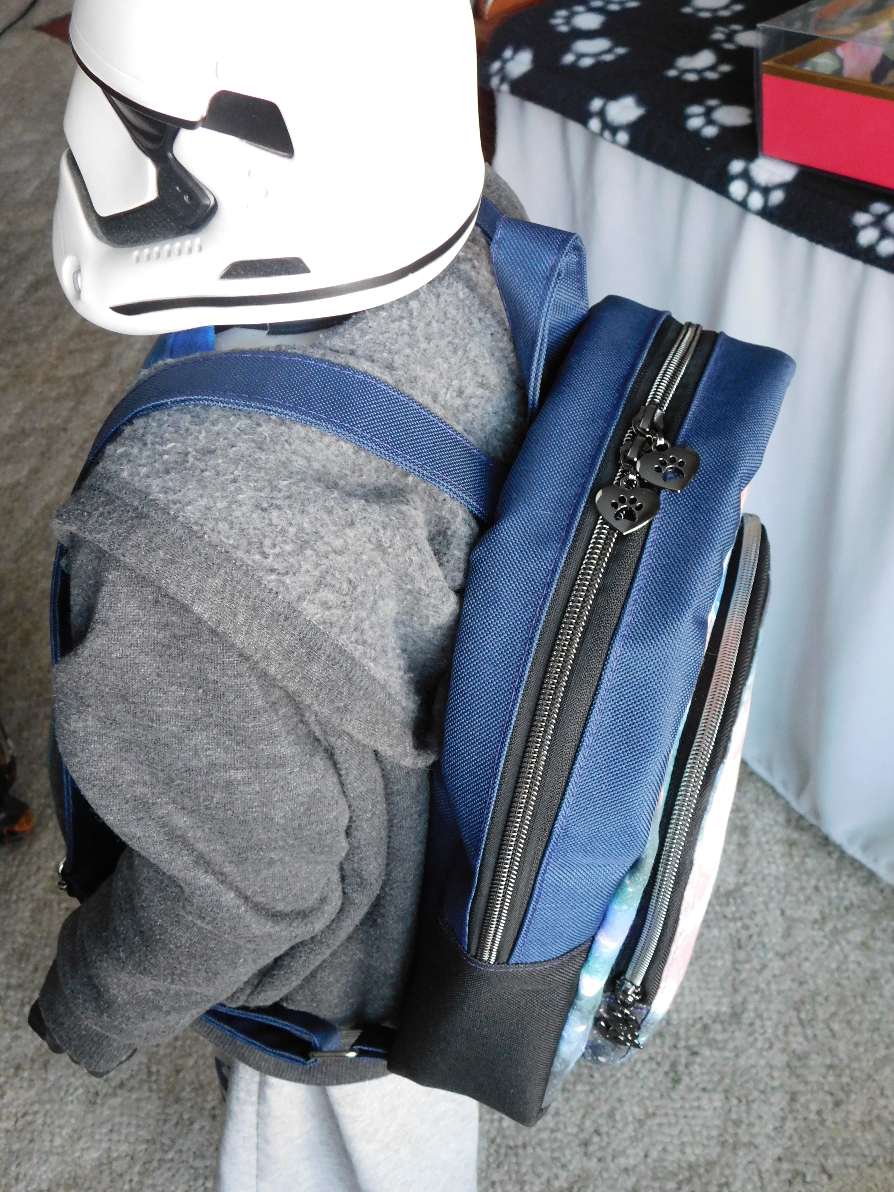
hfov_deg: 36.0
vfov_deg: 46.8
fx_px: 1377
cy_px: 596
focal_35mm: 40
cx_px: 447
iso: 400
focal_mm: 7.1
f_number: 3.6
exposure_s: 1/10
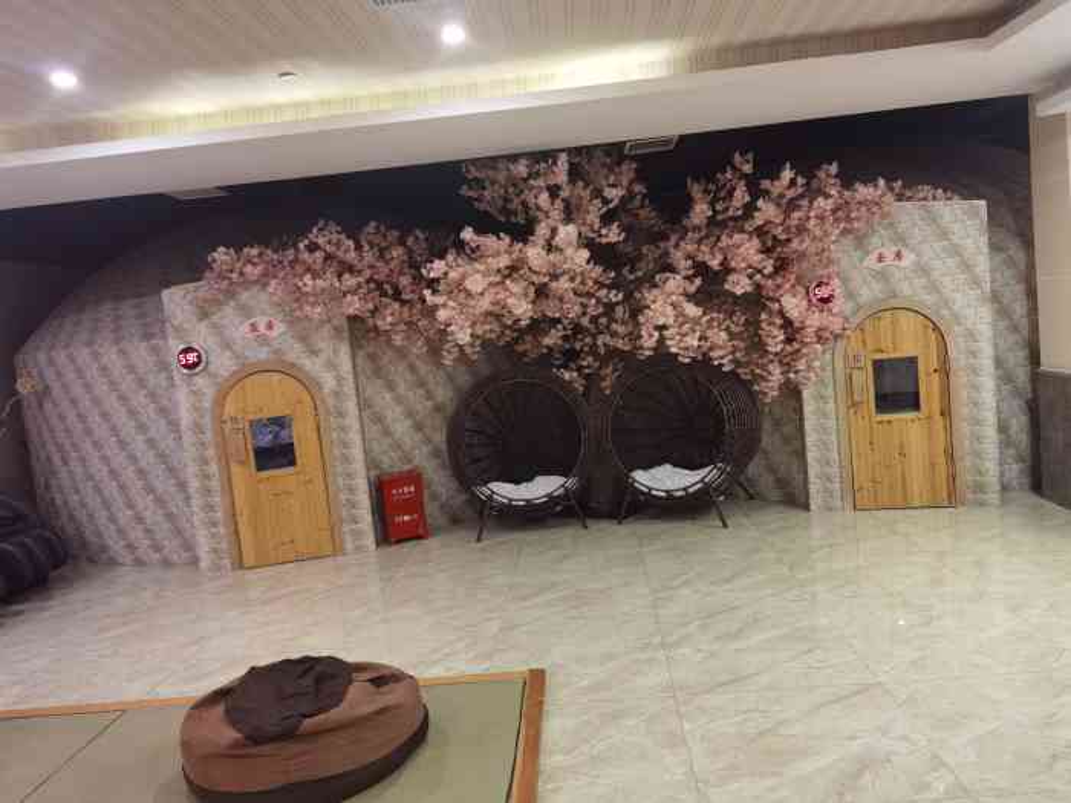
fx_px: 835
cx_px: 536
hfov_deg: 65.3
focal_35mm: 27
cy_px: 402
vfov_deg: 51.4
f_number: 1.9
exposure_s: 1/33.3
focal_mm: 6.71
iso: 400
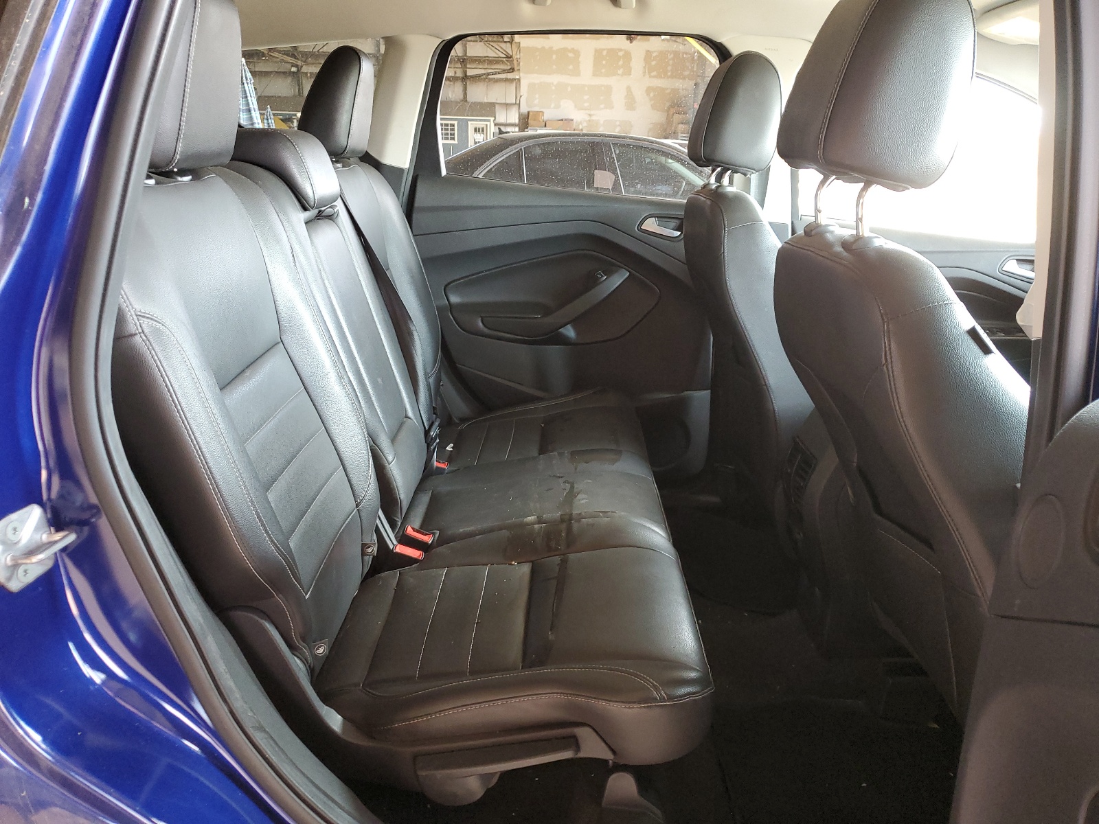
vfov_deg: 53.1
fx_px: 825
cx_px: 550
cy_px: 412
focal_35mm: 26
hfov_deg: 67.3
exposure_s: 1/50
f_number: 1.5
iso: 141
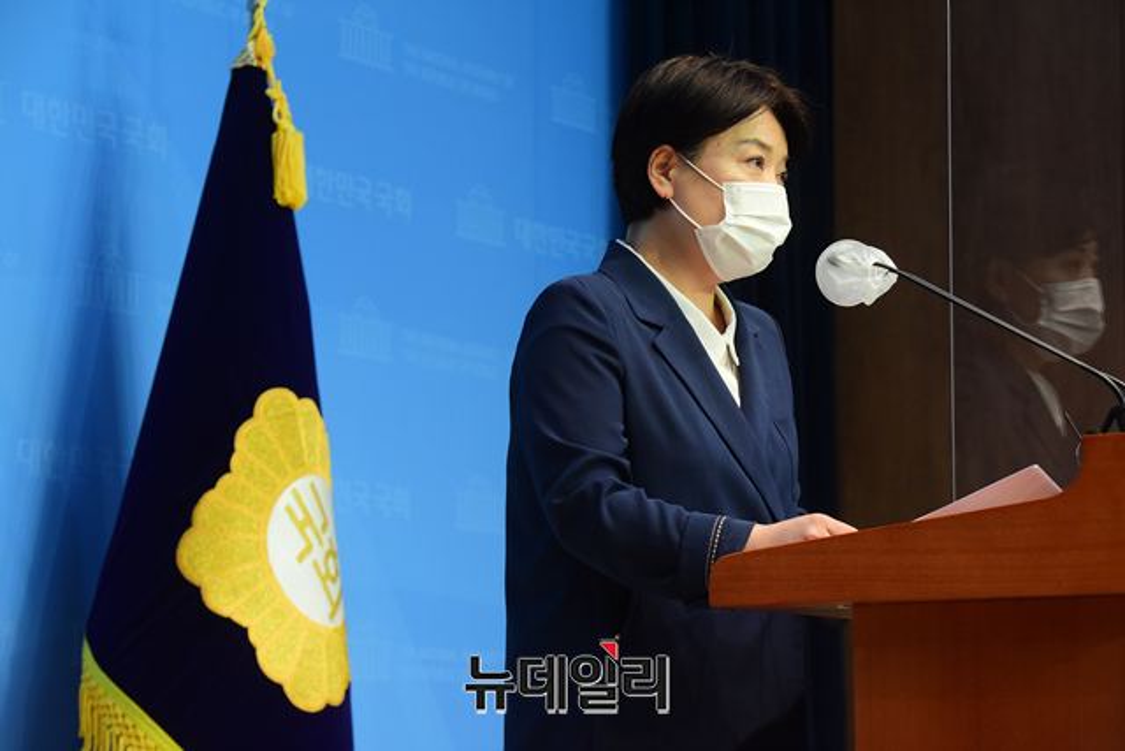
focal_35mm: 130
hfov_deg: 15.8
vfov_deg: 10.6
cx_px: 562
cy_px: 376
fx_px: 4063
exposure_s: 1/250
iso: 2500
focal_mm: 130
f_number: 8
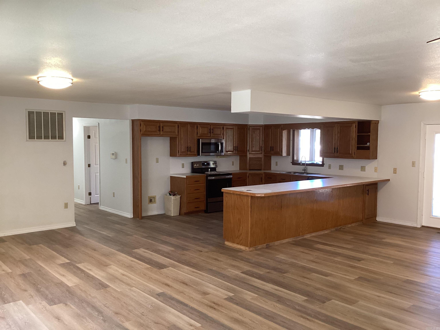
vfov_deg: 45.4
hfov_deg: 58.4
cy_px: 165
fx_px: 394
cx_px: 220
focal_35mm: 31
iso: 160
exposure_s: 1/60
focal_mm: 3.3
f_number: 2.4
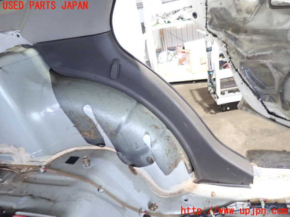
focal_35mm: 25
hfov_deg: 69.4
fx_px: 209
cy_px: 108
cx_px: 145
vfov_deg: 54.9
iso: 800
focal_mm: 4.5
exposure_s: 1/13
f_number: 2
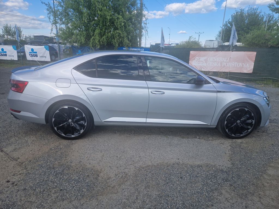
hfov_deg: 73.9
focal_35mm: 23
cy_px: 104
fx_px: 185
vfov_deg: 58.9
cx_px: 140
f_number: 1.8
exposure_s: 1/860
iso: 50
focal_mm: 5.4
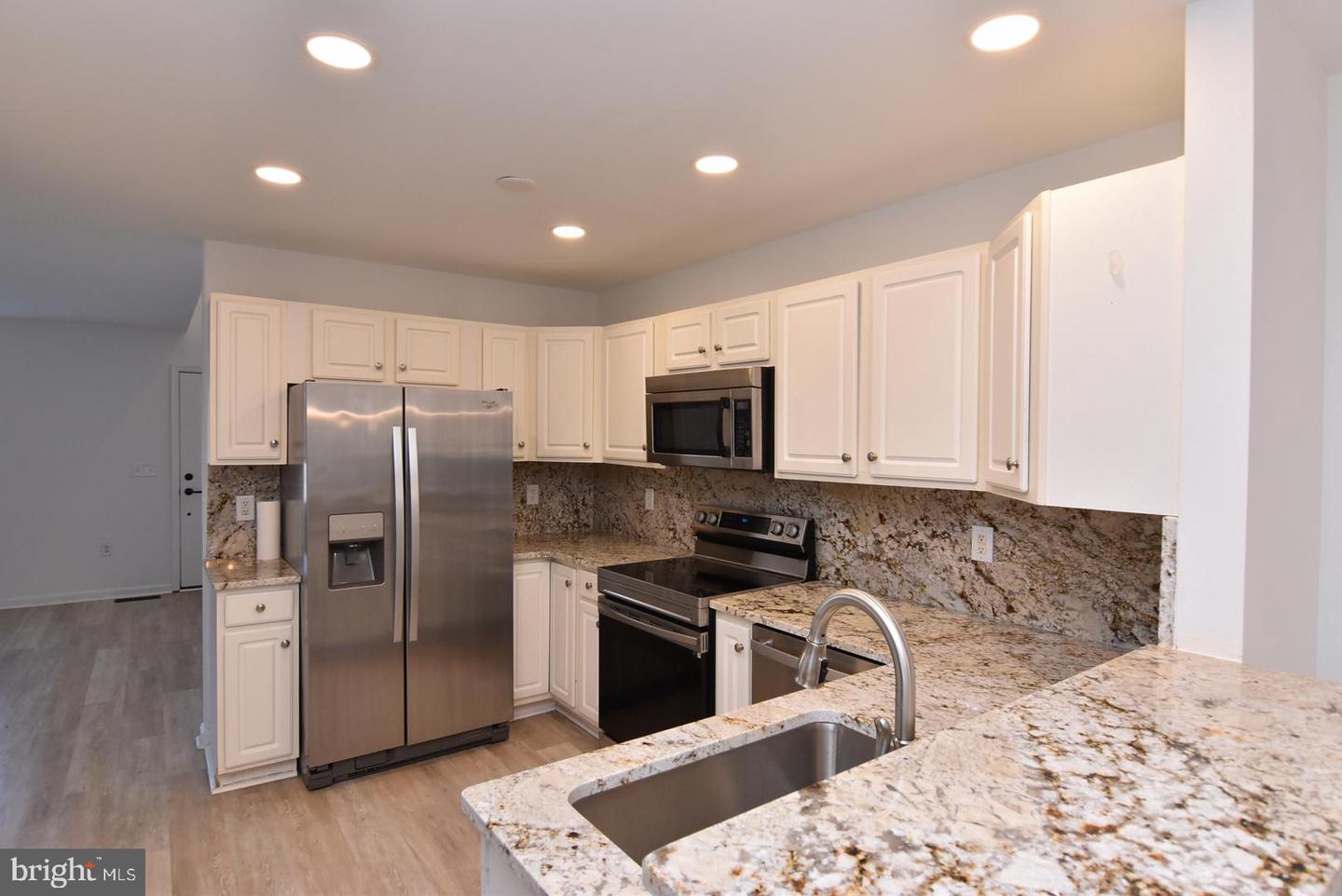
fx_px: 671
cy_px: 448
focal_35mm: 18
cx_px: 671
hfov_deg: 90.0
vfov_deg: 67.5
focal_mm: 12
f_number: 7.1
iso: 800
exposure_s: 1/80
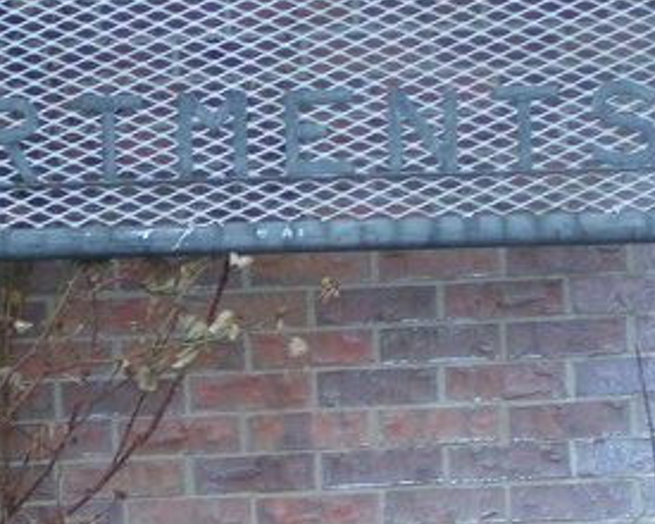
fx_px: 2811
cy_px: 14
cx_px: 160
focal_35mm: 145
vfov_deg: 10.6
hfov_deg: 13.2
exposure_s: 1/25
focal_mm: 10.5
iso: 200
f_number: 3.2
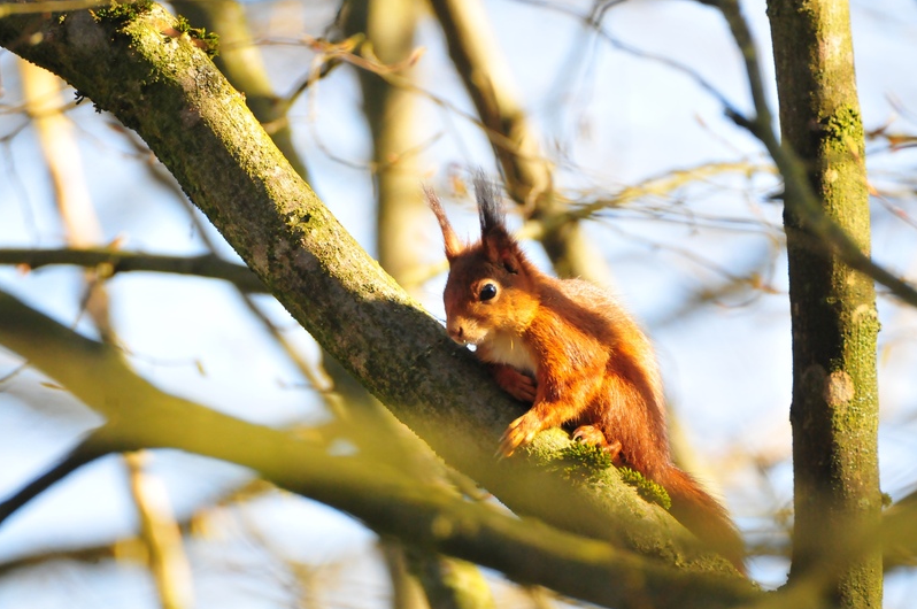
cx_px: 450
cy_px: 298
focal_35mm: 931
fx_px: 23685
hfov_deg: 2.2
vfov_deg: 1.5
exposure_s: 1/800
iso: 1600
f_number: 6.3
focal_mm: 600
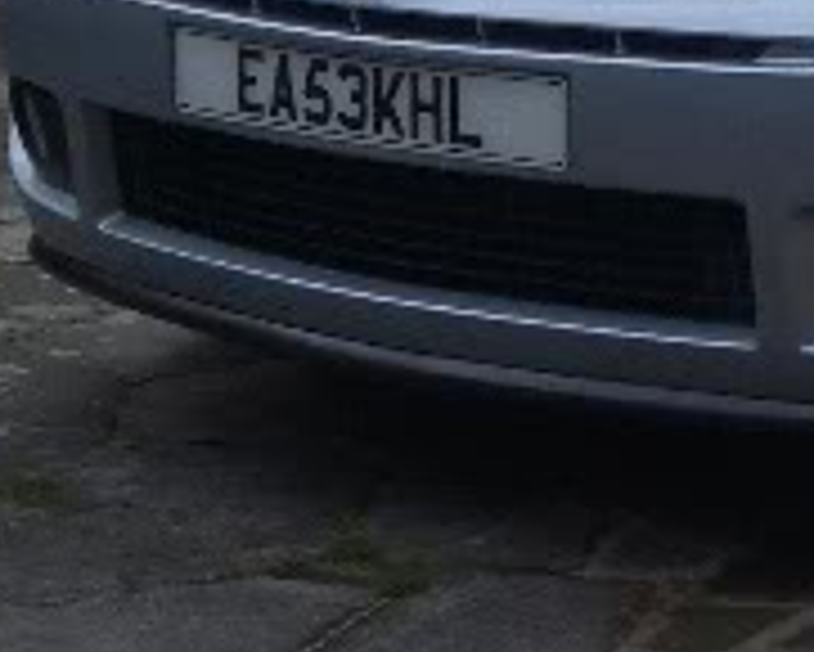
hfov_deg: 11.0
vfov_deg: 9.0
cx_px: 1160
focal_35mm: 169
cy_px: -211
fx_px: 4074
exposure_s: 1/100
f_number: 5
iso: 50
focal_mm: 8.2
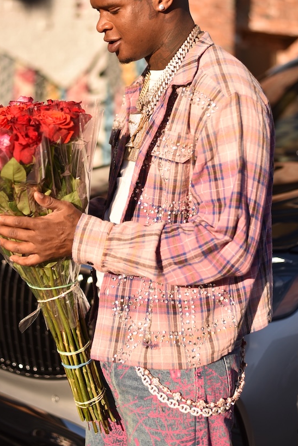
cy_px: 177
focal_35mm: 64
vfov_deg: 31.3
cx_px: 124
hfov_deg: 21.2
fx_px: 794
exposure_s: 1/2500
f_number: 2.2
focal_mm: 50
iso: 100
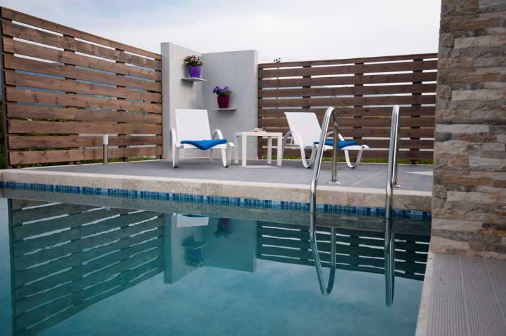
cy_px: 167
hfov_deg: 60.3
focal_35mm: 31
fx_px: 435
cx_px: 258
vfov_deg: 42.2
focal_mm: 20
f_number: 6.3
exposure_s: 1/125
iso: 100
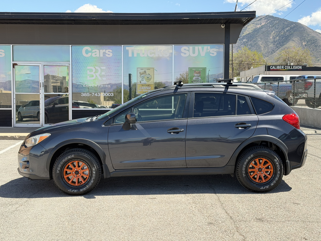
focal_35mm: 48
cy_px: 120
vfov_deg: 30.3
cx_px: 160
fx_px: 445
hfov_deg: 39.7
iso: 80
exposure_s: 1/455
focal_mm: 6.76
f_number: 1.78
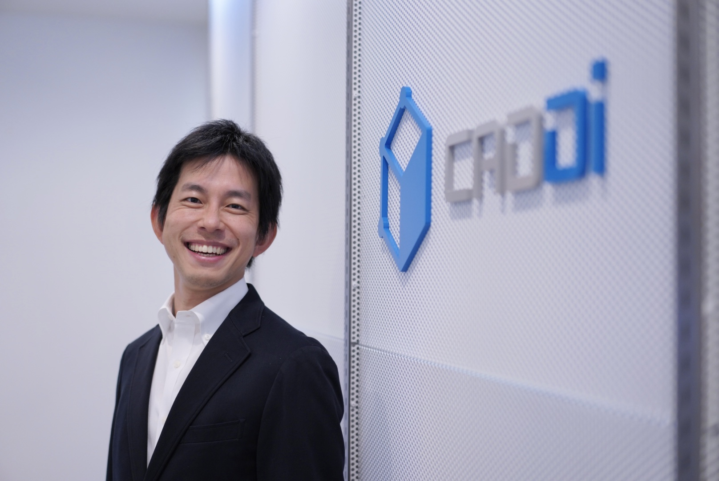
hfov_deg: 36.2
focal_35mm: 55
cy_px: 240
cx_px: 360
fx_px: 1099
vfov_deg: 24.7
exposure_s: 1/320
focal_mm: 55
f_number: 2
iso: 640
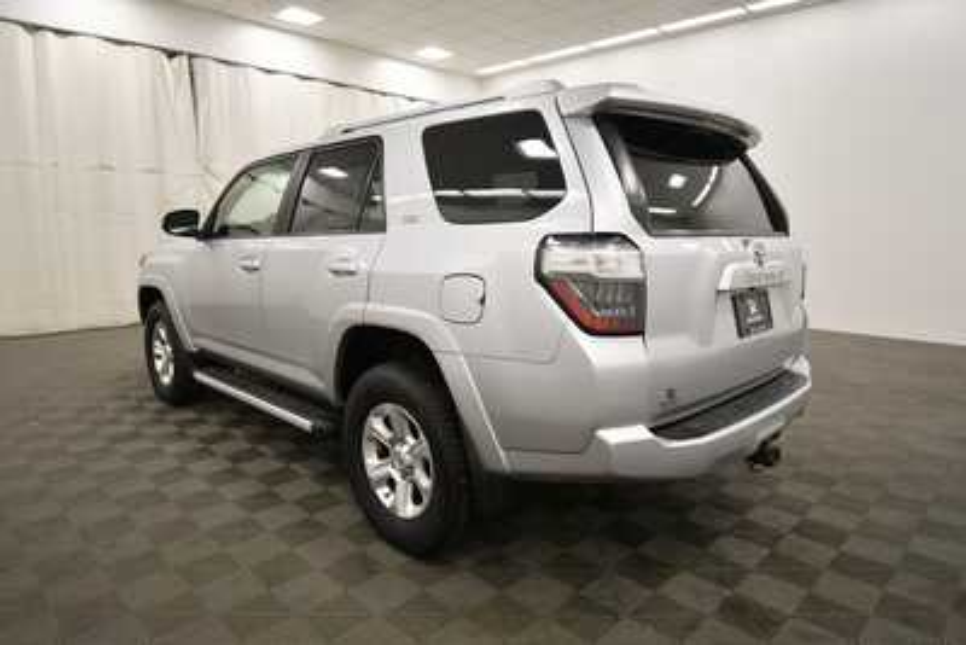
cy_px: 322
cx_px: 483
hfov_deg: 81.2
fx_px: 564
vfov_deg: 59.5
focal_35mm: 21
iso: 800
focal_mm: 14
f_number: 5
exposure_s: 1/200
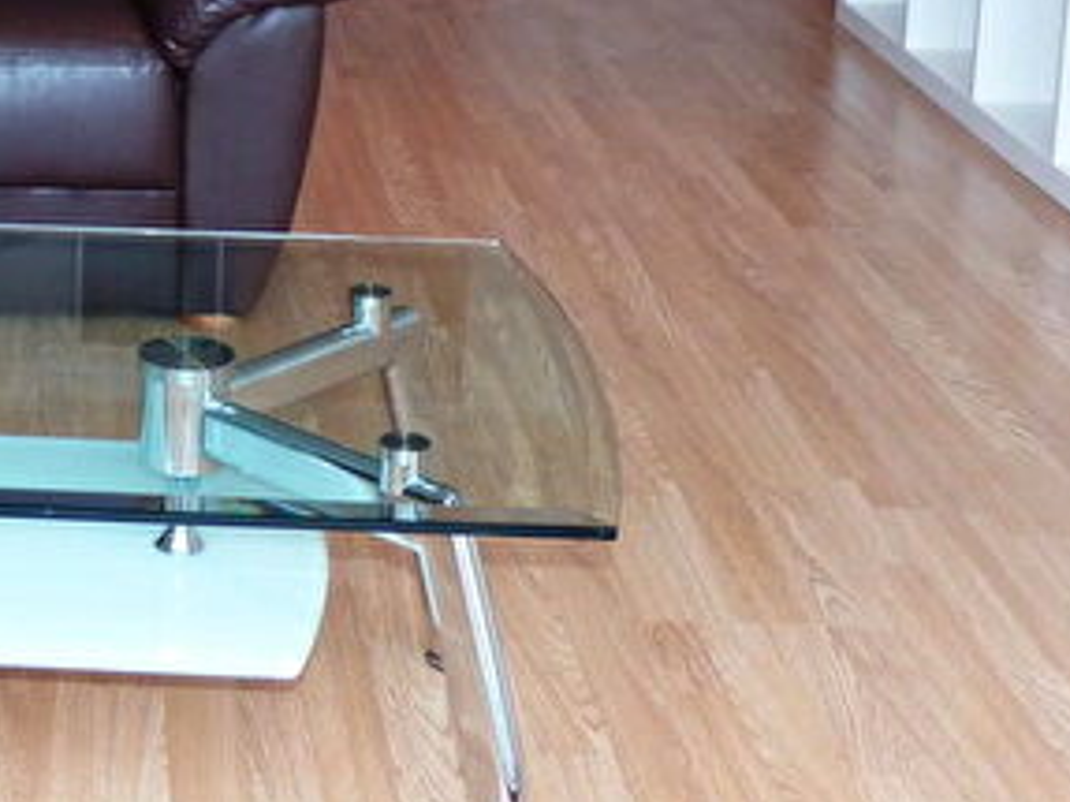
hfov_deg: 23.9
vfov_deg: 17.9
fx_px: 2410
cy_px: -166
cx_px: -11
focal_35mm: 78
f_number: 2.8
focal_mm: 5.7
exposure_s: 1/60
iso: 200
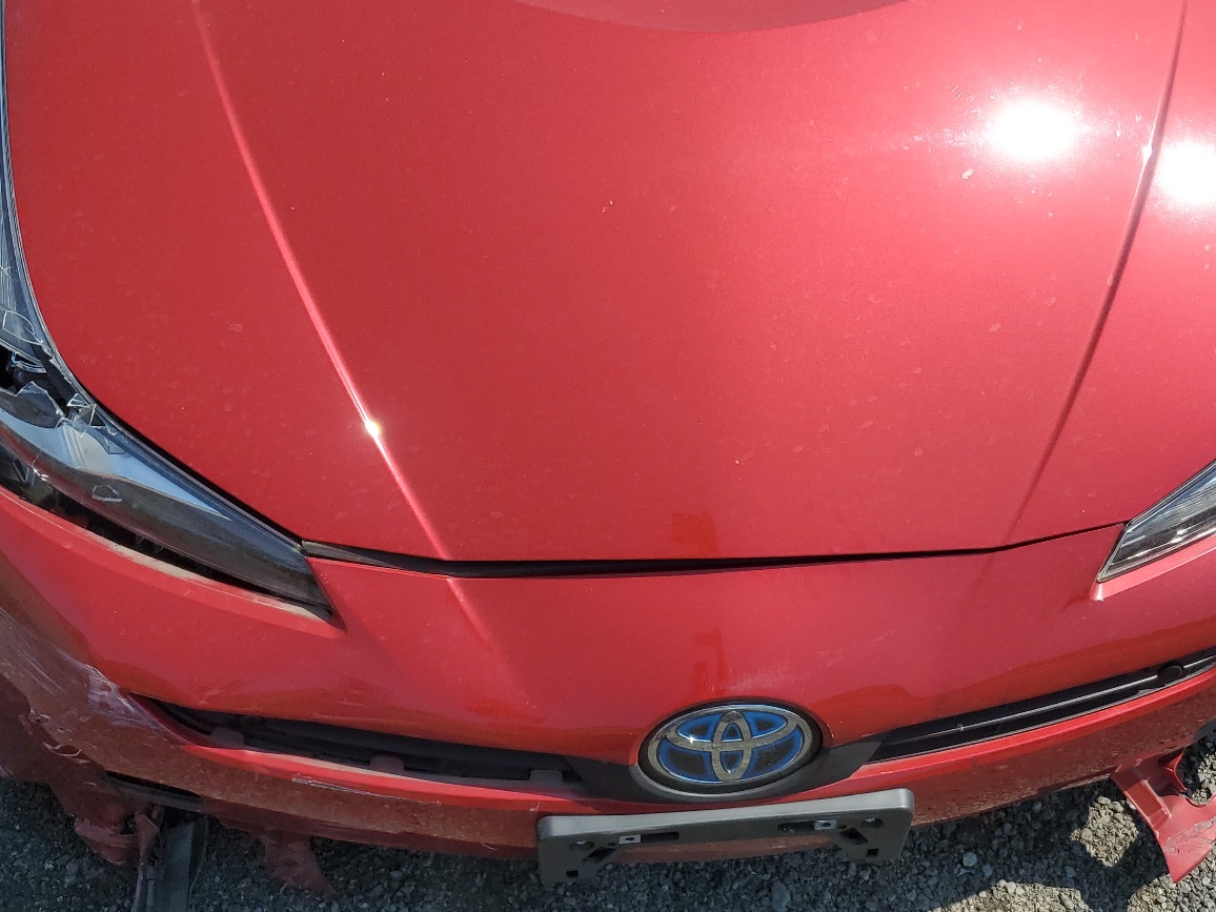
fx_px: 1265
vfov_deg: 39.2
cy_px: 304
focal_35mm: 36
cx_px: 640
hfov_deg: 51.3
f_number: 1.5
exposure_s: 1/5000
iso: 50
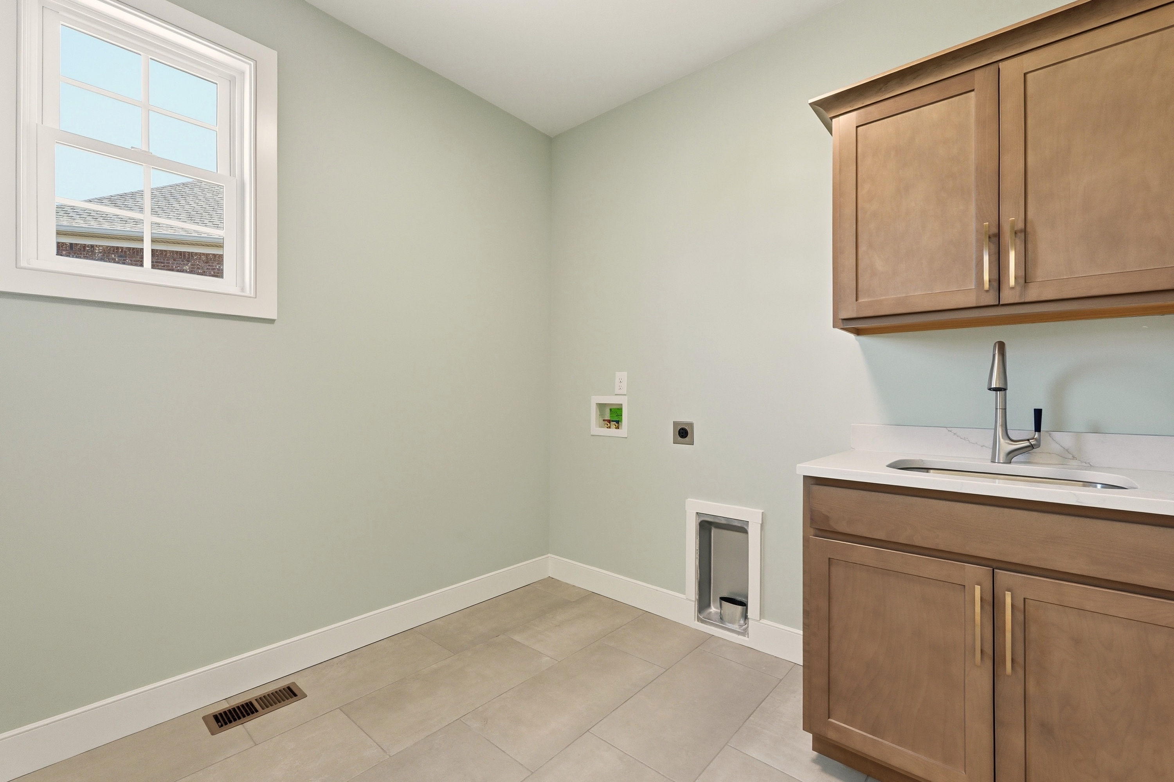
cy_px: 391
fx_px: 489
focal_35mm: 15
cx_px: 587
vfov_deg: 77.3
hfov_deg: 100.4
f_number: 9
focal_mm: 10
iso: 400
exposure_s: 1/200
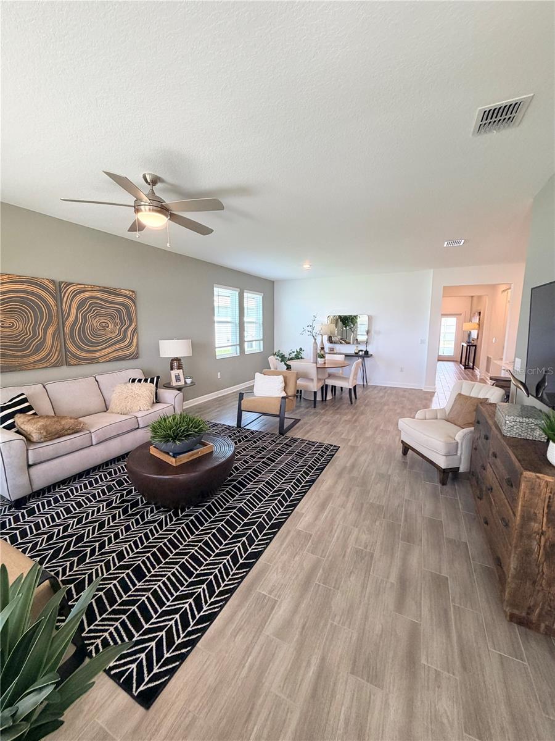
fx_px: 299
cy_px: 370
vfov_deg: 102.1
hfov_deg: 85.7
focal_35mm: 14
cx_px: 278
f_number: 2.2
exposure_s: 1/120
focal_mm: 2.22
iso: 250
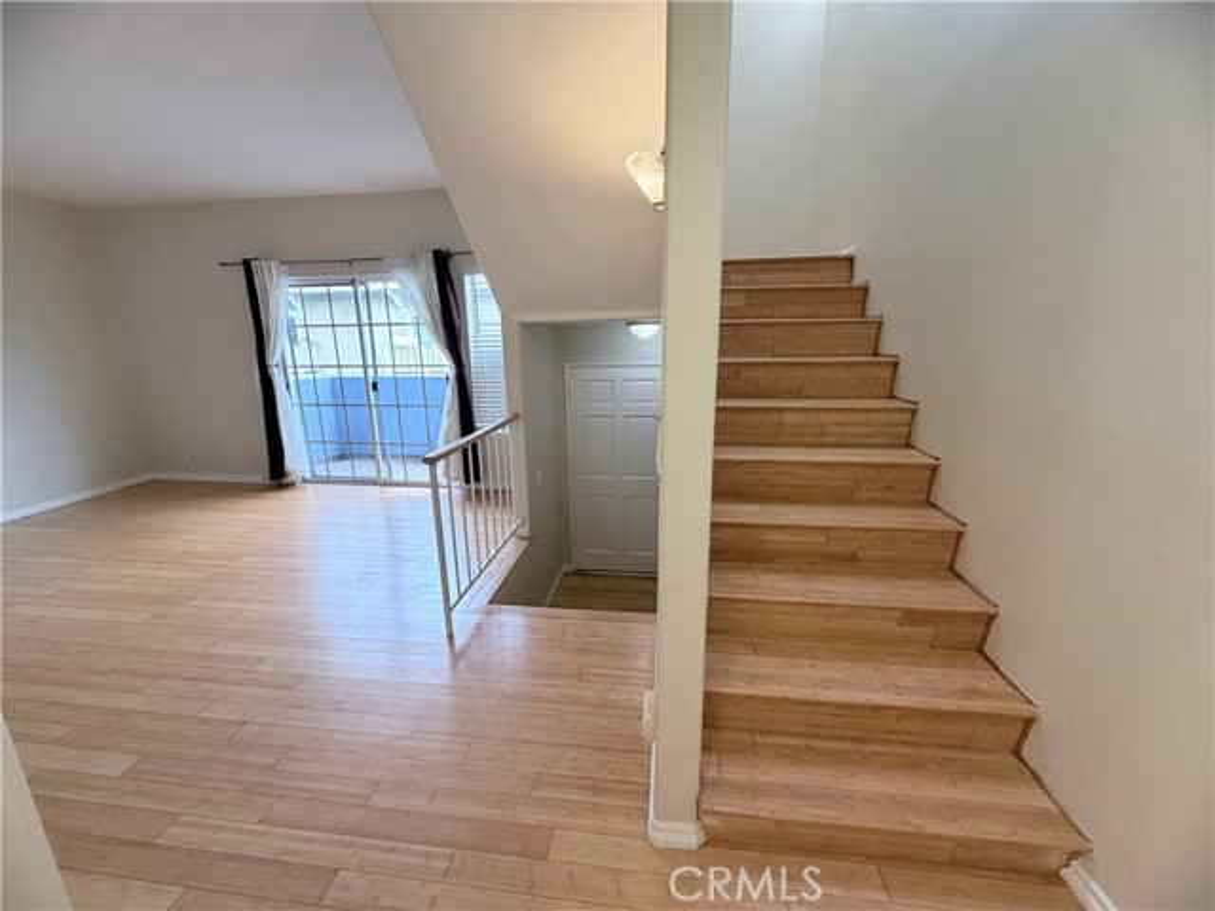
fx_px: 491
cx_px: 608
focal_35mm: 14
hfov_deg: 102.1
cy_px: 456
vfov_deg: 85.7
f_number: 2.2
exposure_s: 1/120
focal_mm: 2.22
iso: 250
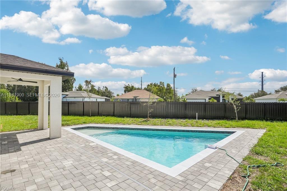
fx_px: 139
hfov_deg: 91.7
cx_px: 144
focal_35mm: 18
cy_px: 96
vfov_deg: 68.8
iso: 400
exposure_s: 1/3000
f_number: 8
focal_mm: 17.5
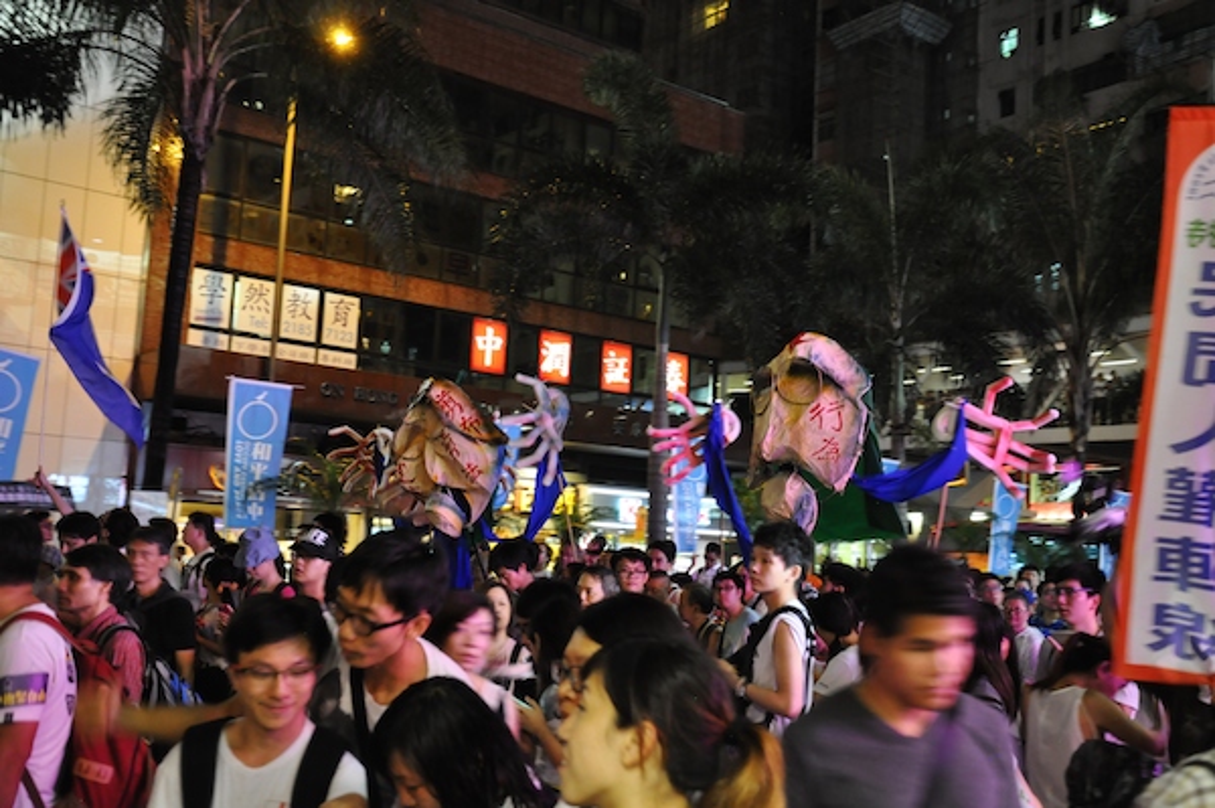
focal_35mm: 38
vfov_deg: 35.4
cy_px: 404
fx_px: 1265
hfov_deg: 51.3
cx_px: 608
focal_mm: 25
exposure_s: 1/20
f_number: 4
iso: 1600
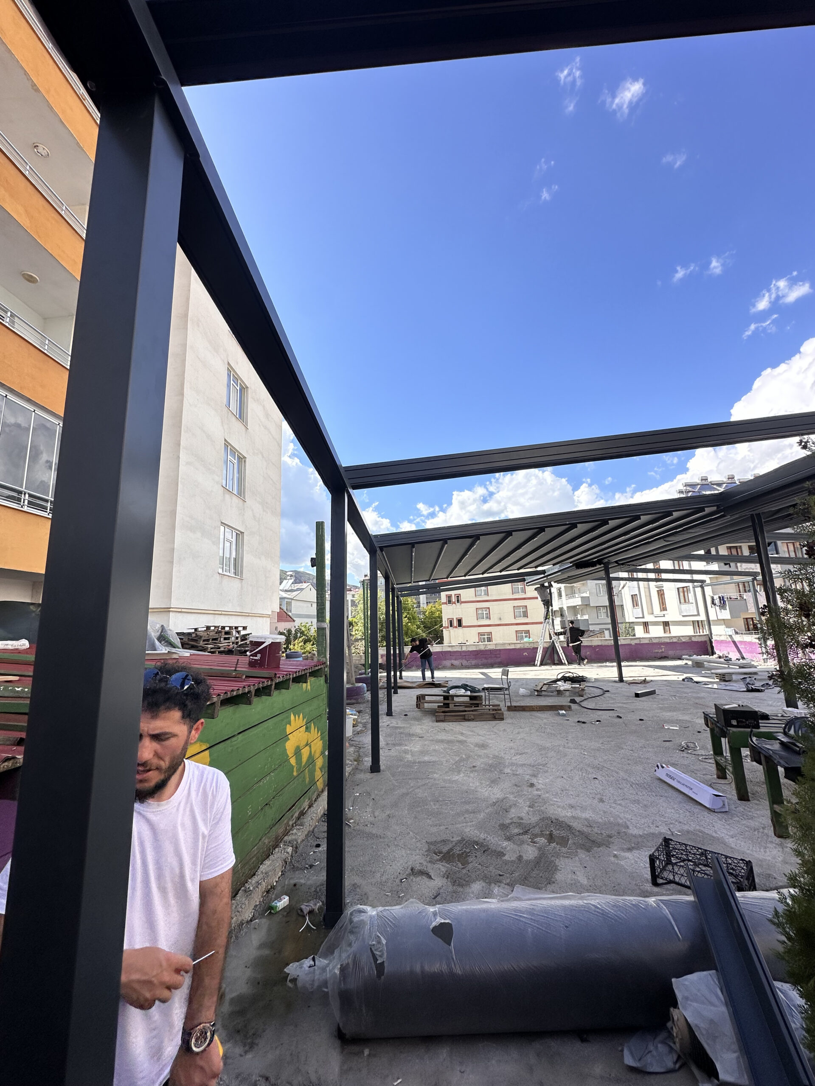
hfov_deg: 85.7
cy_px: 543
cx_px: 408
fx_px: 439
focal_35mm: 14
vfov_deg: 102.1
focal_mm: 2.22
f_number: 2.2
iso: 50
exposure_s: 1/1366
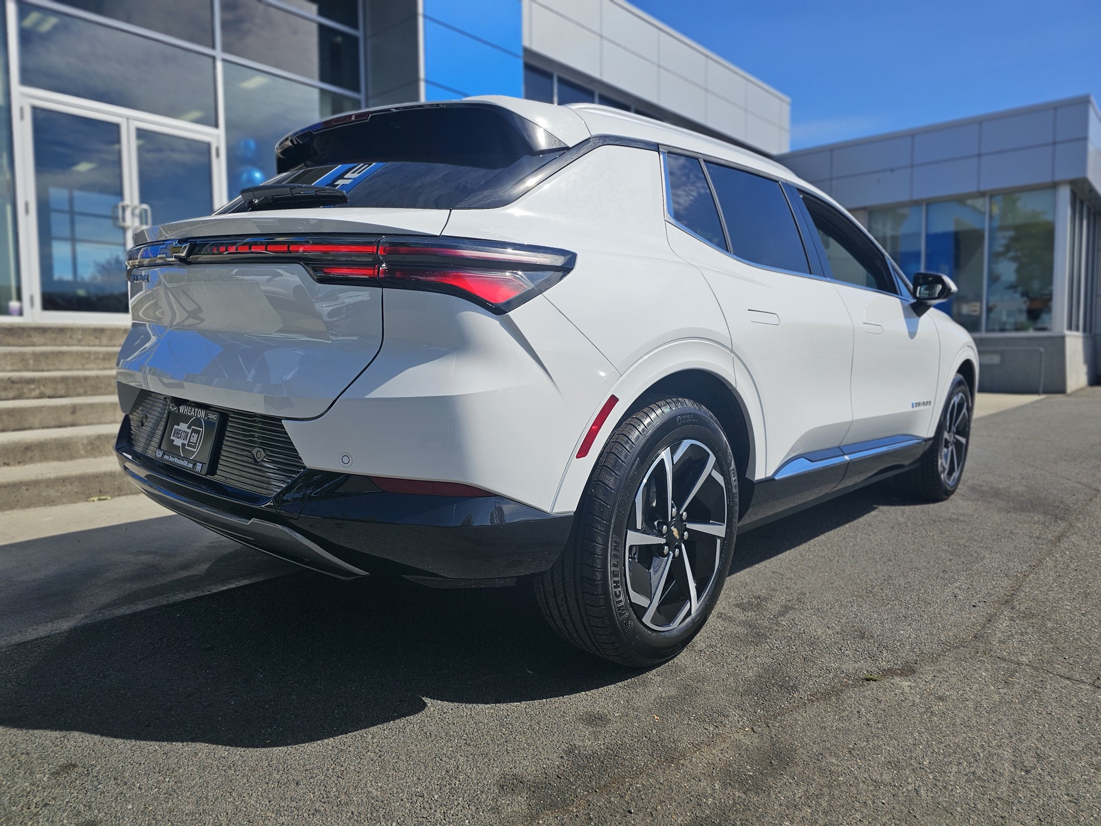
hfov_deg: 73.9
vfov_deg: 58.9
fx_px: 732
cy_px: 413
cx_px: 550
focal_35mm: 23
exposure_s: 1/1387
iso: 10
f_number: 1.7
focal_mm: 6.3
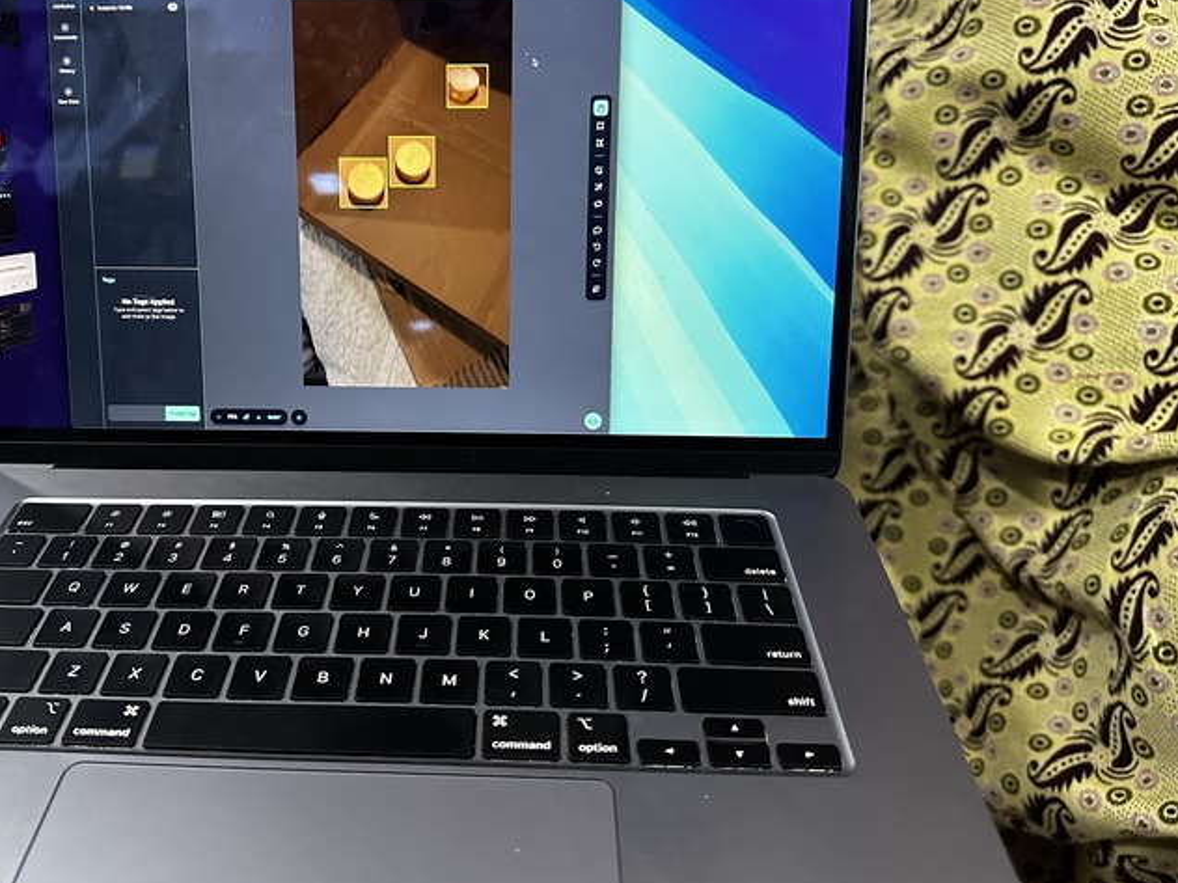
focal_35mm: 29
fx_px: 987
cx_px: 472
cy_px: 387
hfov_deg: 61.1
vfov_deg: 48.1
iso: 640
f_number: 1.78
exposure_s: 1/60
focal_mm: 6.86
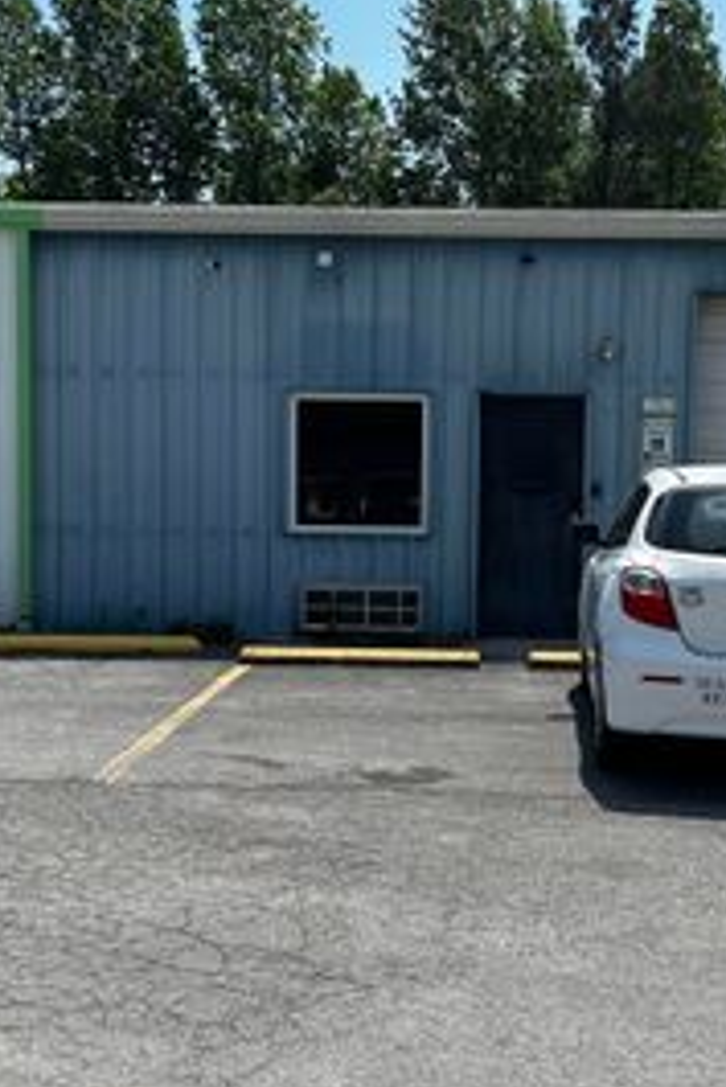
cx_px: 455
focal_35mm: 51
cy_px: 605
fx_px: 1541
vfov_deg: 38.8
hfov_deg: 26.4
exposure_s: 1/3968
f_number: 1.5
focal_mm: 5.7
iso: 50
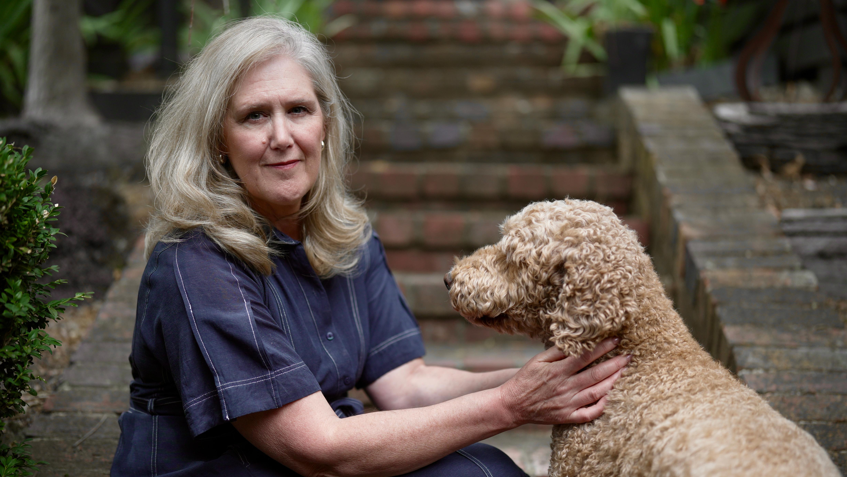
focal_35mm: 53
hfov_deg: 39.2
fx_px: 1190
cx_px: 421
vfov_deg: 22.6
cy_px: 270
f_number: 1.4
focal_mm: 50
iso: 200
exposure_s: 1/2500
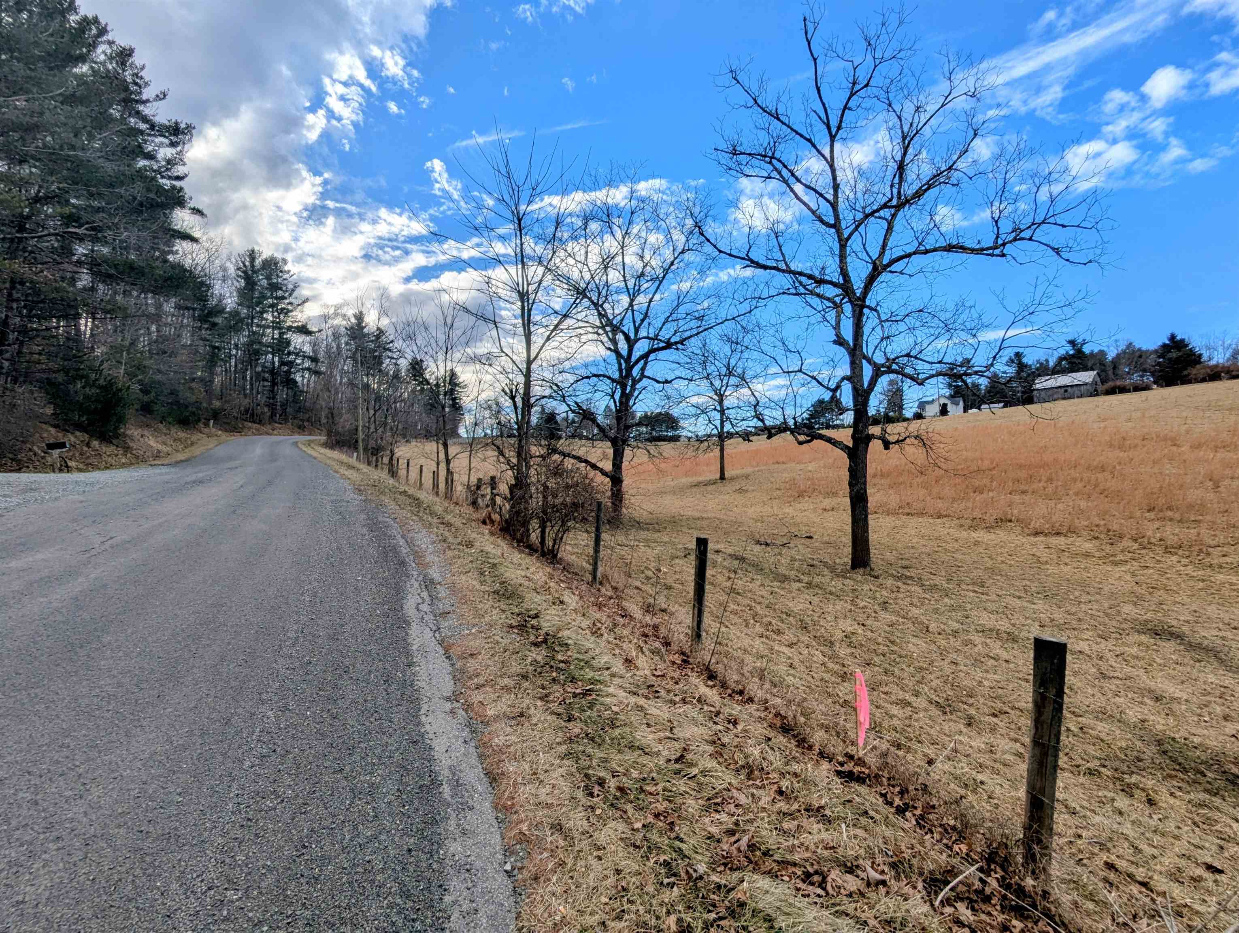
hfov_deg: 94.4
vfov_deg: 78.2
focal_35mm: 16
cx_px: 620
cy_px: 466
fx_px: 573
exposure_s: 1/1799
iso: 56
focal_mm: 2.35
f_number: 2.2
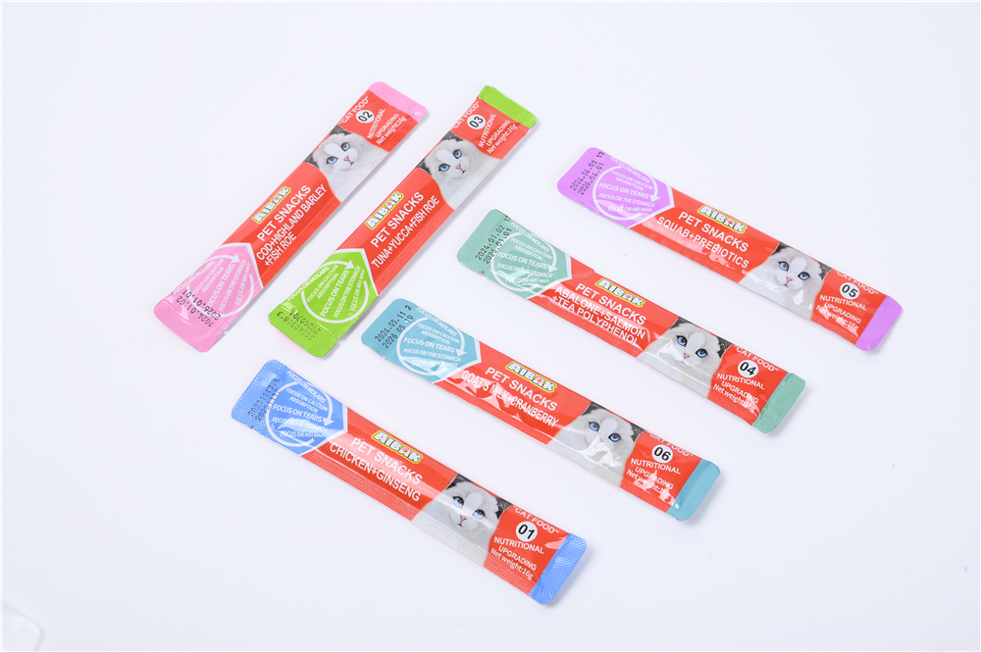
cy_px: 326
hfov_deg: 32.4
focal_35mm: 62
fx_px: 1688
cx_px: 490
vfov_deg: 21.9
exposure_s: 1/125
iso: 125
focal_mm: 62
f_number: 11
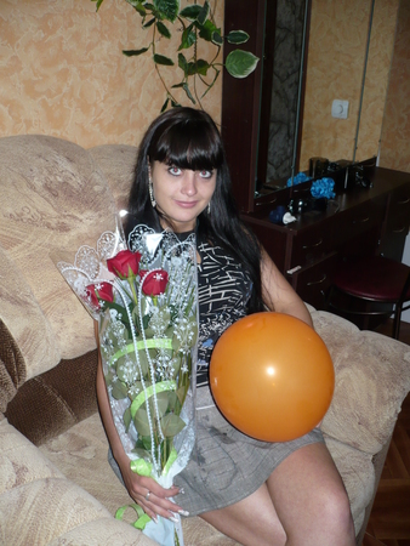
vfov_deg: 52.6
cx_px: 205
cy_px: 273
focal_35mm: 35
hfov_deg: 40.7
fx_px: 552
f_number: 2.8
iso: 125
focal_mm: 5.8
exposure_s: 1/30
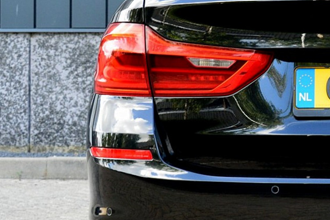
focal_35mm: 130
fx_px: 1192
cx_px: 386
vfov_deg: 10.5
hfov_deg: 15.3
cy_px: 95
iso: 400
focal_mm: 34
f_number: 8
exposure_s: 1/60
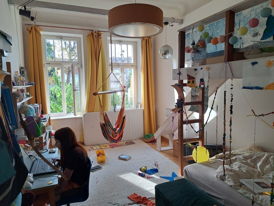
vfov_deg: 56.8
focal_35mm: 24
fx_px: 190
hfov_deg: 71.6
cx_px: 137
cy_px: 103
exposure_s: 1/50
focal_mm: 5.23
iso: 50
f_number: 1.8
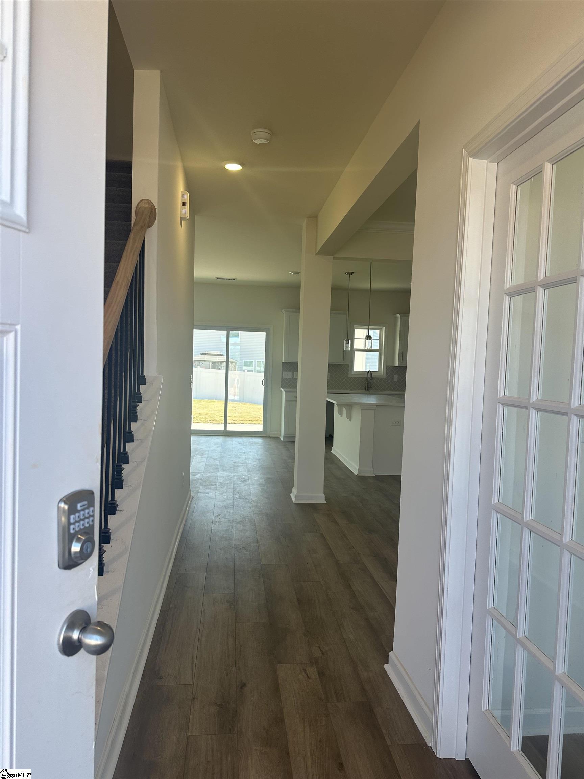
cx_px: 292
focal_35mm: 24
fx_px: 540
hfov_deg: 56.8
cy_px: 390
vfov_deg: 71.6
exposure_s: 1/306
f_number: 1.78
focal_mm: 6.86
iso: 80
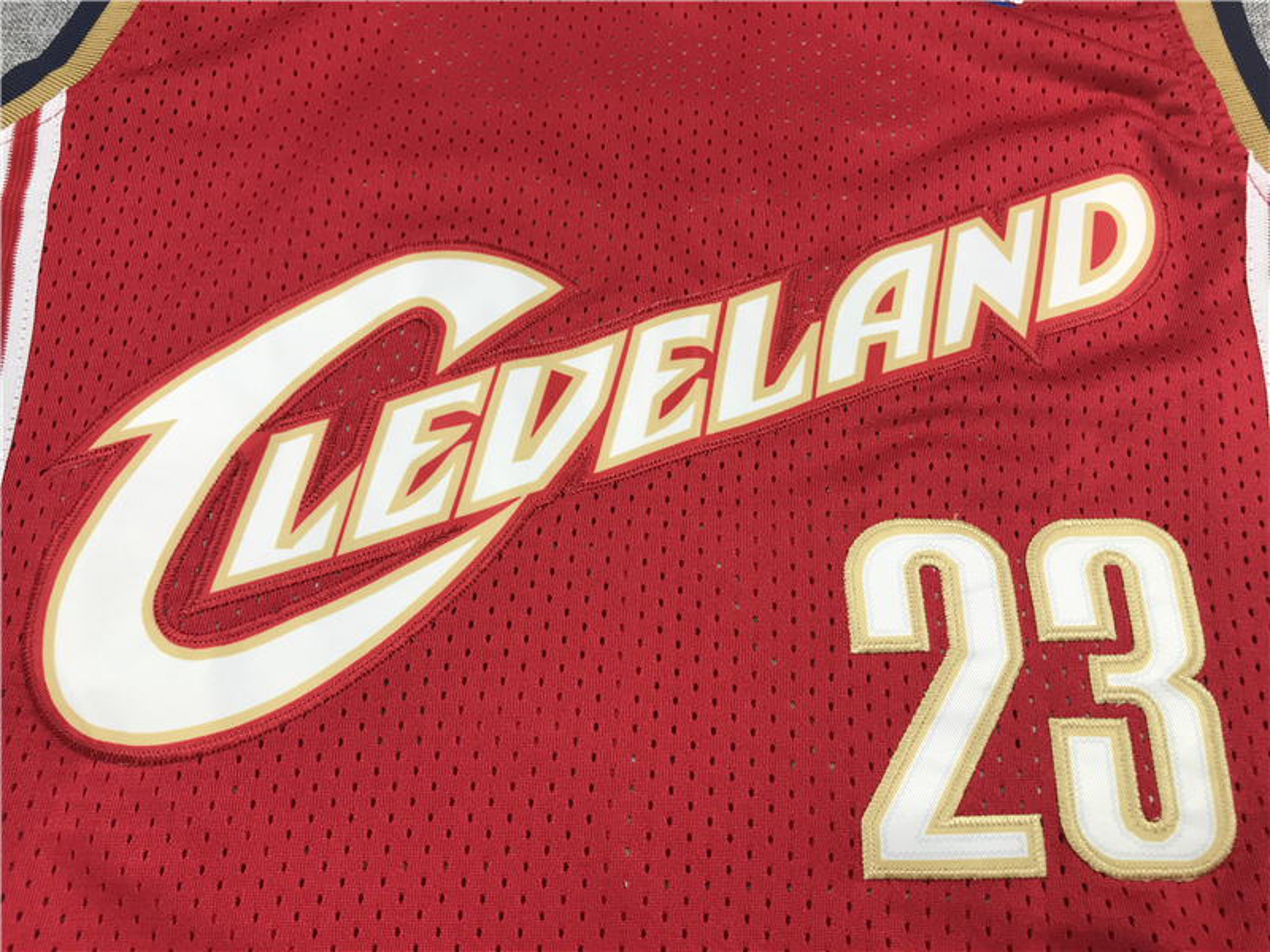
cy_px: 476
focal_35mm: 28
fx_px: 1027
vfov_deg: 49.7
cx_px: 635
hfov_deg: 63.4
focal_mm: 3.99
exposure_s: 1/100
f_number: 1.8
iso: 40
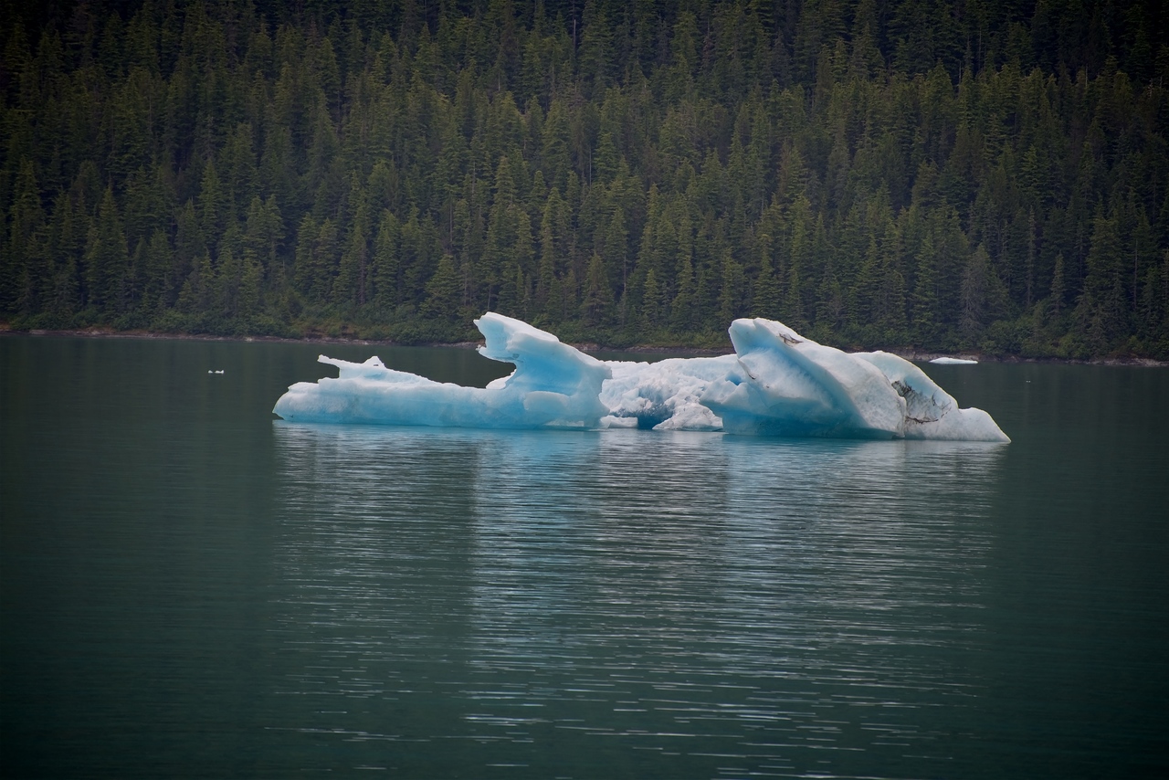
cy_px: 390
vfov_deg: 5.5
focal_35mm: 250
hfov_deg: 8.2
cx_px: 584
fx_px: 8119
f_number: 5.6
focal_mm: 250
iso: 160
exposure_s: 1/500
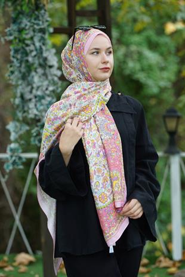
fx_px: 847
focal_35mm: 110
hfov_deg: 12.5
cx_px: 92
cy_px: 138
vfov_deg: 18.6
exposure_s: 1/100
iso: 200
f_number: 4
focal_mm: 110
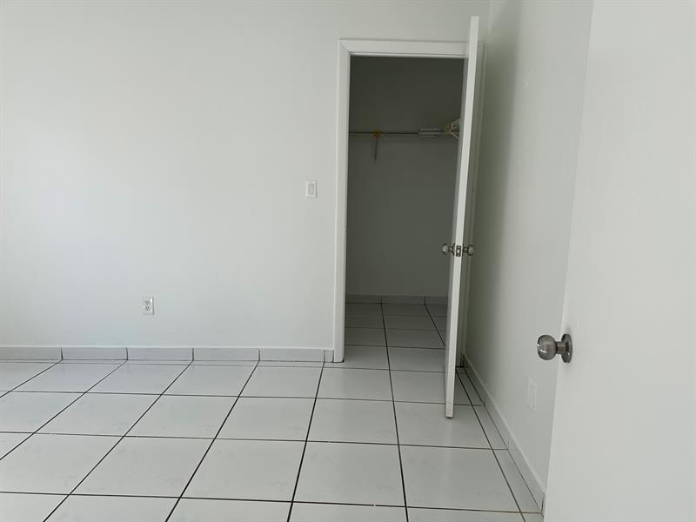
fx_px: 483
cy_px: 261
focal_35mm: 24
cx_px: 348
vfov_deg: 56.8
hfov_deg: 71.6
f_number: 1.78
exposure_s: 1/484
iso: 80
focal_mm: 6.86
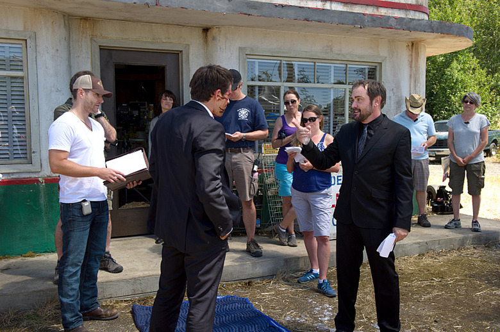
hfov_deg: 54.5
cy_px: 166
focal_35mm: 35
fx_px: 485
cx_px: 250
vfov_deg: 37.8
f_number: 10
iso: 200
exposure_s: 1/160
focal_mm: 35
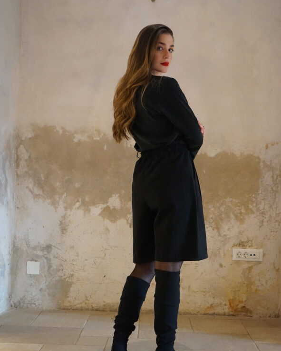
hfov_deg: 31.4
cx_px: 139
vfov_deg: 38.8
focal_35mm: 48
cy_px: 179
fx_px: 499
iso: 6400
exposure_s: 1/125
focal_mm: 42
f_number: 4.5
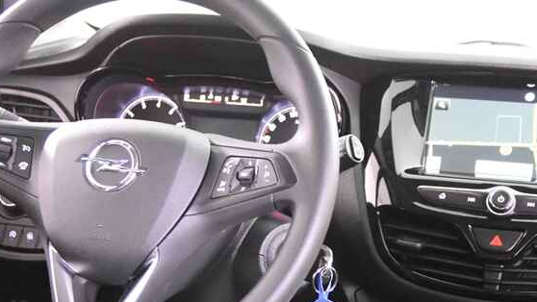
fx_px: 1068
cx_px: 219
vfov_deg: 15.9
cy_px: 267
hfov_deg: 28.2
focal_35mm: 75
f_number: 3.2
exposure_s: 1/40
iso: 9000
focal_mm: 26
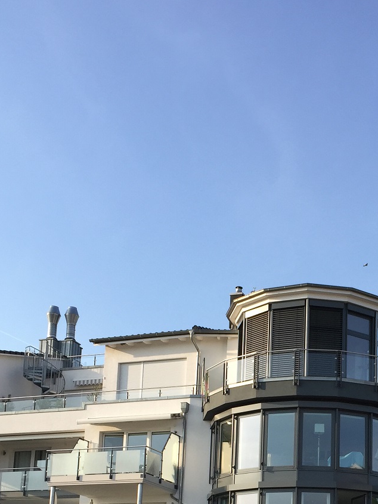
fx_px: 815
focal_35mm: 56
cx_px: 295
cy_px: 466
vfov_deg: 32.4
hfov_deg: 25.7
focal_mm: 4.15
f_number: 2.2
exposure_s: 1/920
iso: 32
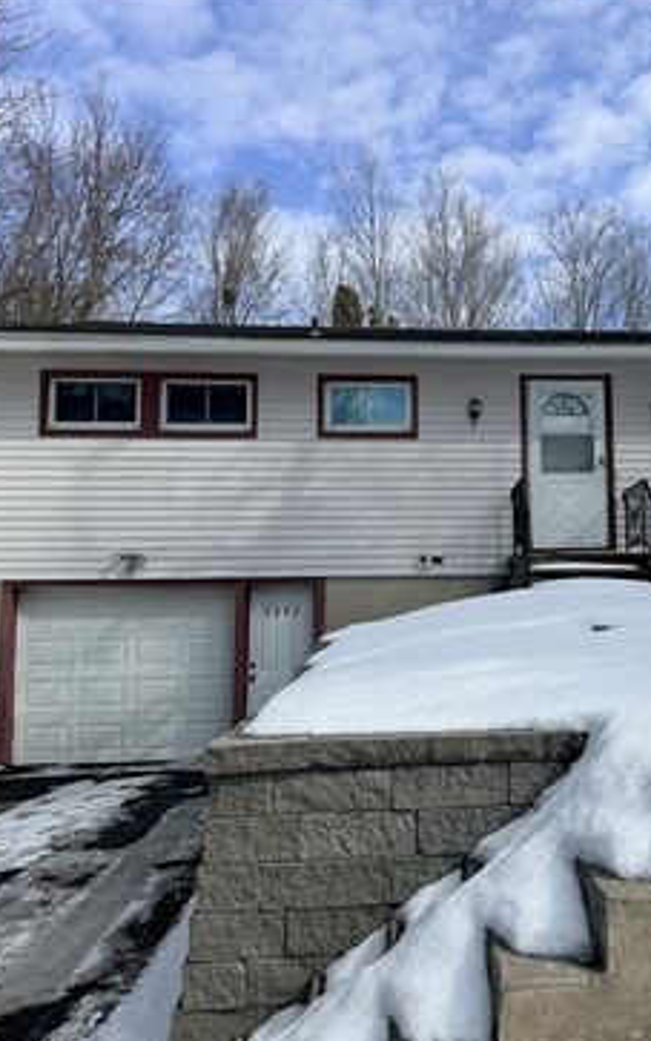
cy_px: 520
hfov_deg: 35.2
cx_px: 516
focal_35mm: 35
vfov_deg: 55.3
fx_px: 993
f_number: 1.78
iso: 80
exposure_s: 1/7353
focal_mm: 6.76
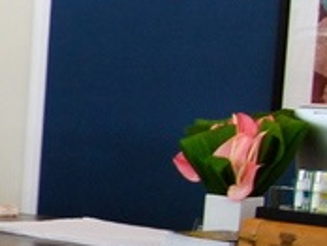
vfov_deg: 9.8
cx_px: -554
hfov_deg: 10.5
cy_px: 298
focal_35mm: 149
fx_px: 1409
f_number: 5
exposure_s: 1/100
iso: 400
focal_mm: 18
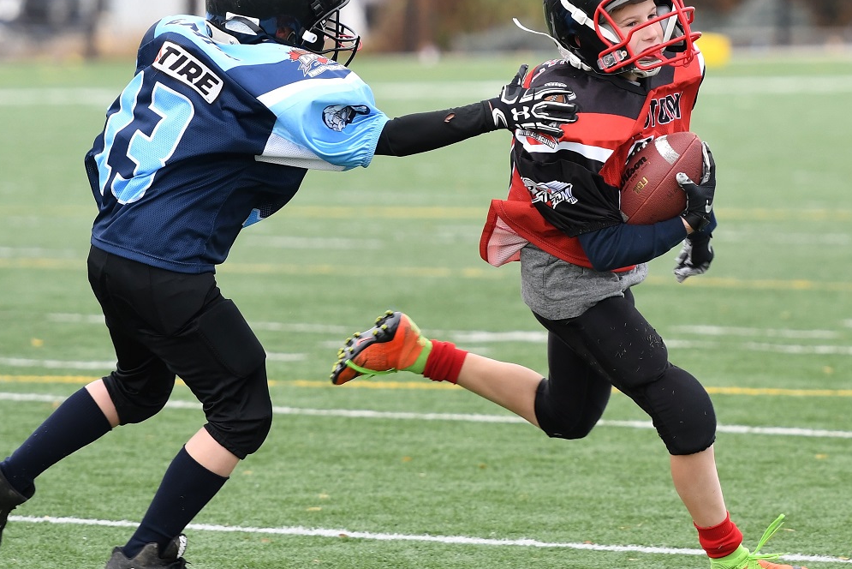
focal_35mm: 350
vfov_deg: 3.9
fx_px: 8276
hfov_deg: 5.9
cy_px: 279
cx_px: 435
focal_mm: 185
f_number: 3.5
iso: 450
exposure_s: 1/1000
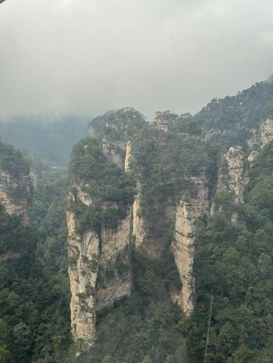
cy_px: 182
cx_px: 136
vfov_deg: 39.7
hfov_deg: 30.3
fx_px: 505
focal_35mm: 48
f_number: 1.78
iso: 64
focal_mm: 6.76
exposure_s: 1/1724
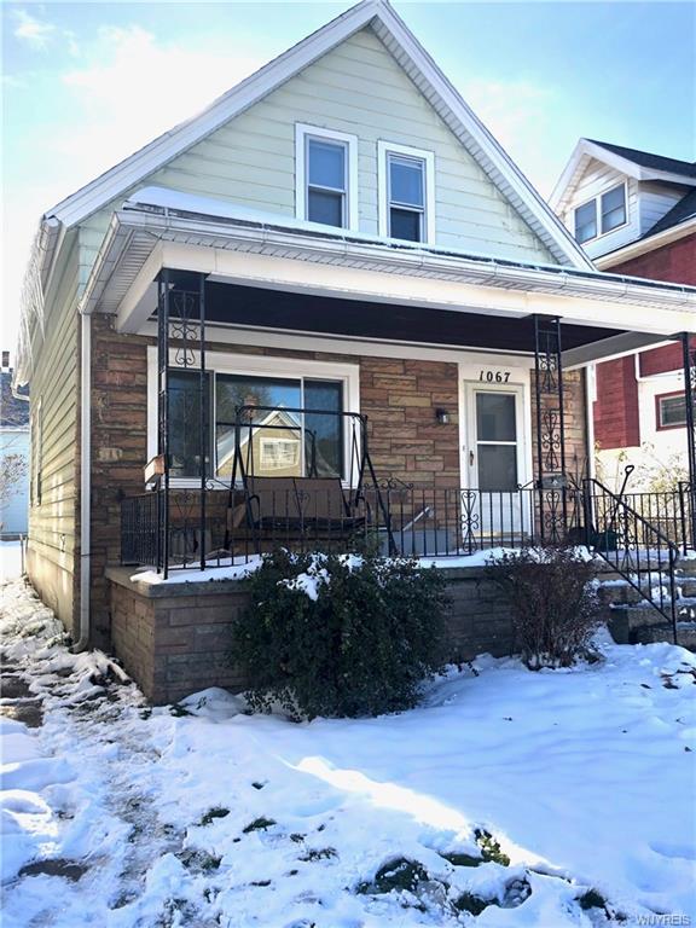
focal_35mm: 28
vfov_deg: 63.4
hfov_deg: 49.7
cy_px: 464
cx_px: 348
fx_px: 751
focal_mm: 4
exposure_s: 1/813
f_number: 1.8
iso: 20
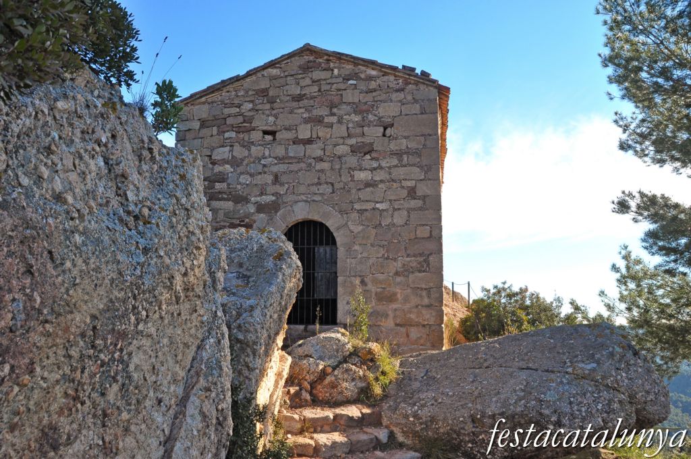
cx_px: 346
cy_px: 230
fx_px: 518
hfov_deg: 67.4
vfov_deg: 47.8
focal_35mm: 27
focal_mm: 18
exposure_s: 1/320
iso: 500
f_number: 9
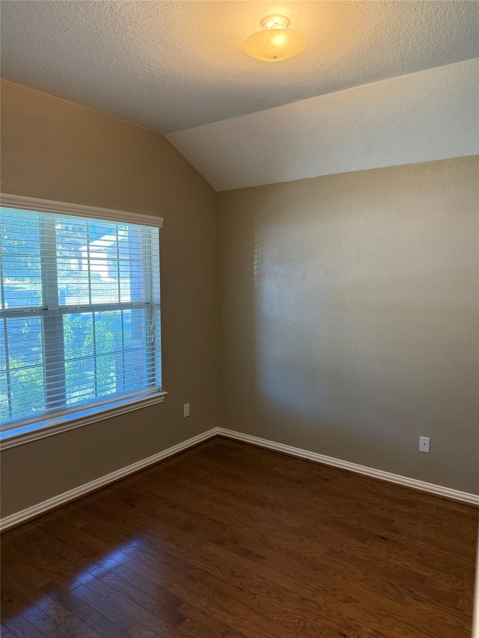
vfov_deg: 71.6
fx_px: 443
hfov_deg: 56.8
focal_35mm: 24
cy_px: 319
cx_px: 240
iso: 200
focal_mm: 6.76
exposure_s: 1/60
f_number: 1.78
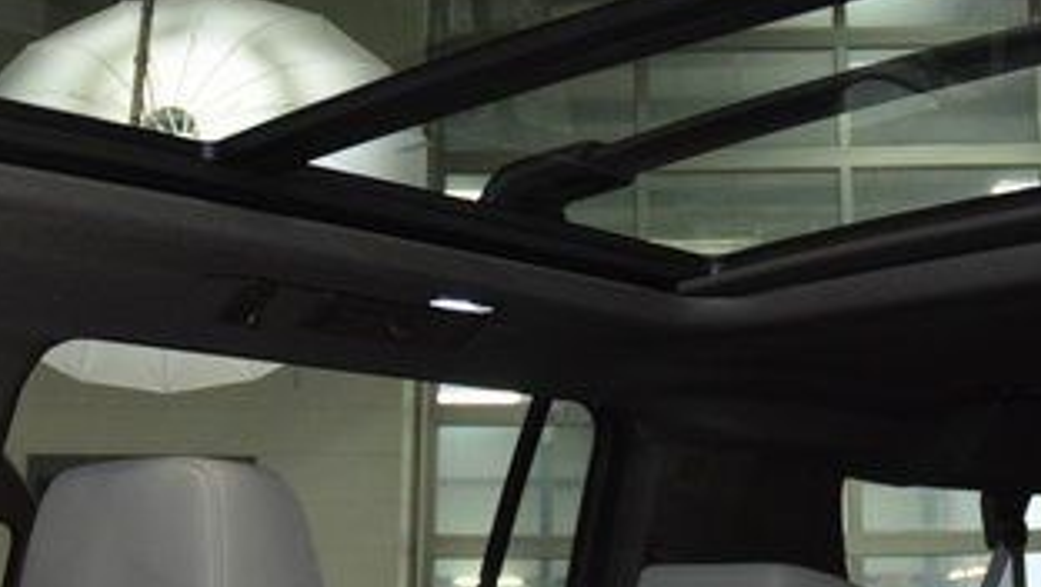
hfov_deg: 35.7
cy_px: 132
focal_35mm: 58
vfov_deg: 20.6
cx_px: 667
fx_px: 1602
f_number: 3.5
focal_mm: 18
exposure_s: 1/100
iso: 2200
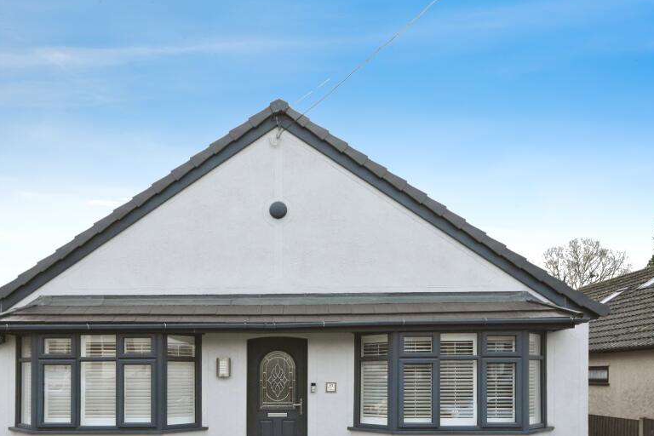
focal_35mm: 28
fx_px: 509
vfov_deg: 46.3
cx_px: 270
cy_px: 241
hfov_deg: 65.0
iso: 1600
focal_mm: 14
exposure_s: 1/125
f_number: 8
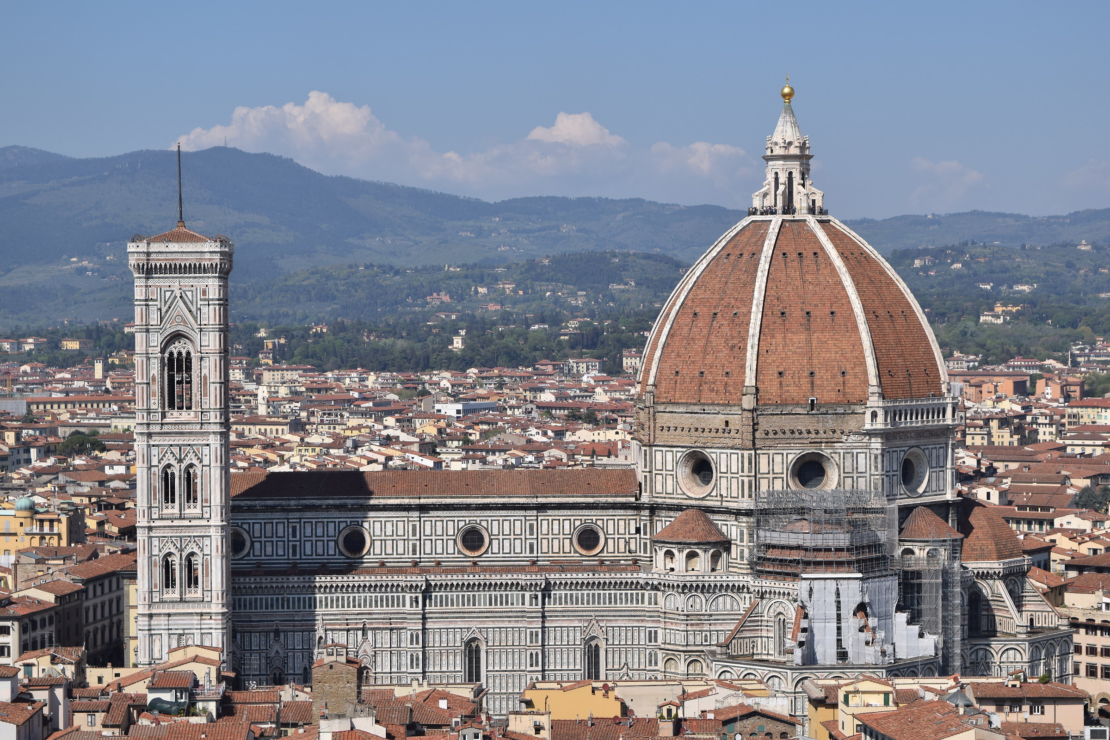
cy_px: 370
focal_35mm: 82
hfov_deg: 24.6
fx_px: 2544
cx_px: 555
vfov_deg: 16.6
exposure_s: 1/500
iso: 100
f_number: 9
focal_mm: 55
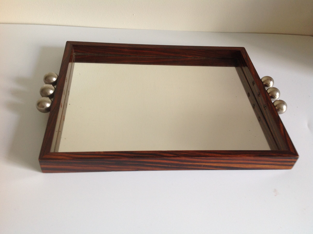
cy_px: 117
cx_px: 156
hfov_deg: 52.7
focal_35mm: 35
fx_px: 316
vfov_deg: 40.6
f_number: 2.4
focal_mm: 4.28
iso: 80
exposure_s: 1/15
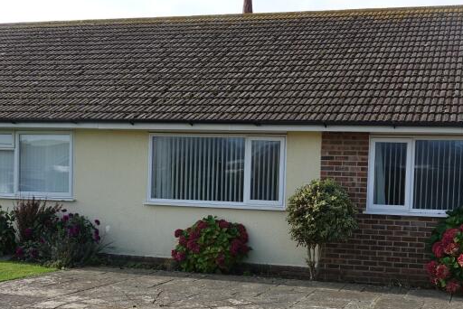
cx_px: 301
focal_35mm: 48
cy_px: 219
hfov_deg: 40.7
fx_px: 618
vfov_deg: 27.8
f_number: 4
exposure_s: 1/400
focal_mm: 8.8
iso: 100
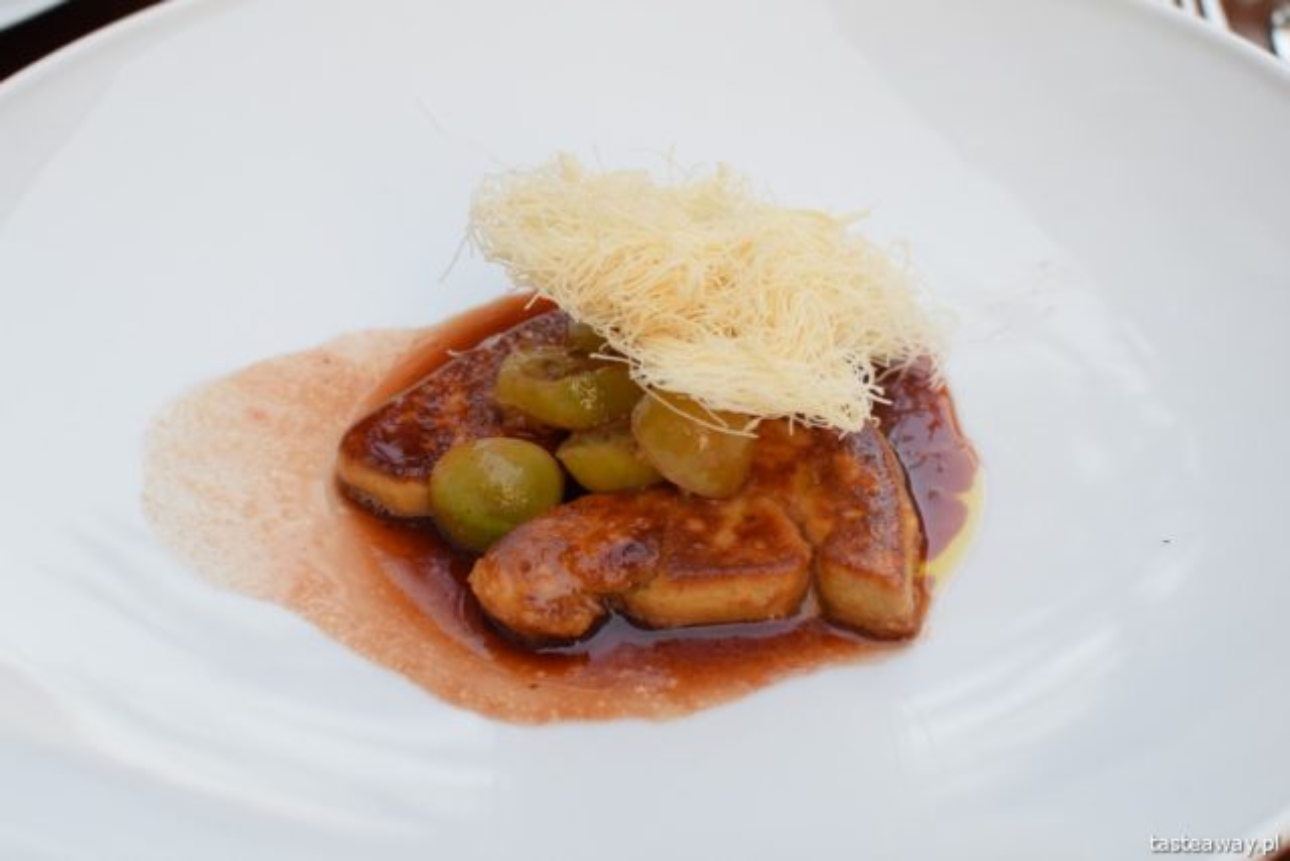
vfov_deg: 25.8
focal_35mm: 52
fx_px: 1882
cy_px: 430
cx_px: 645
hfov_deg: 37.8
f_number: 6.3
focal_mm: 35
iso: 1000
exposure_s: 1/125
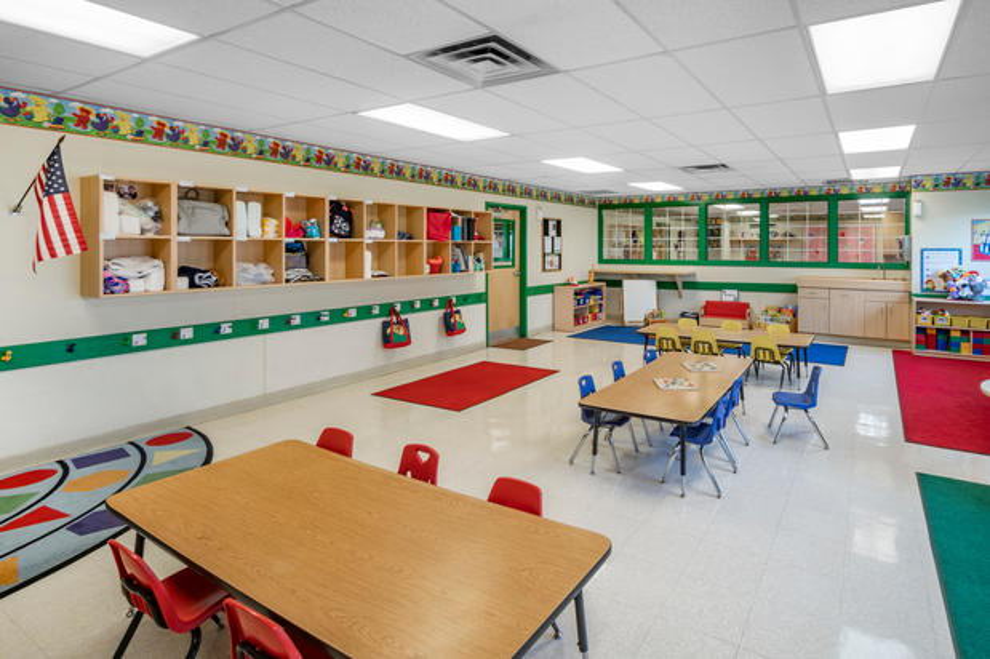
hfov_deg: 100.4
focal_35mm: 15
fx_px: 412
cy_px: 330
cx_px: 495
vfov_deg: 77.3
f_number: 11
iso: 200
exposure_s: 1/3
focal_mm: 10
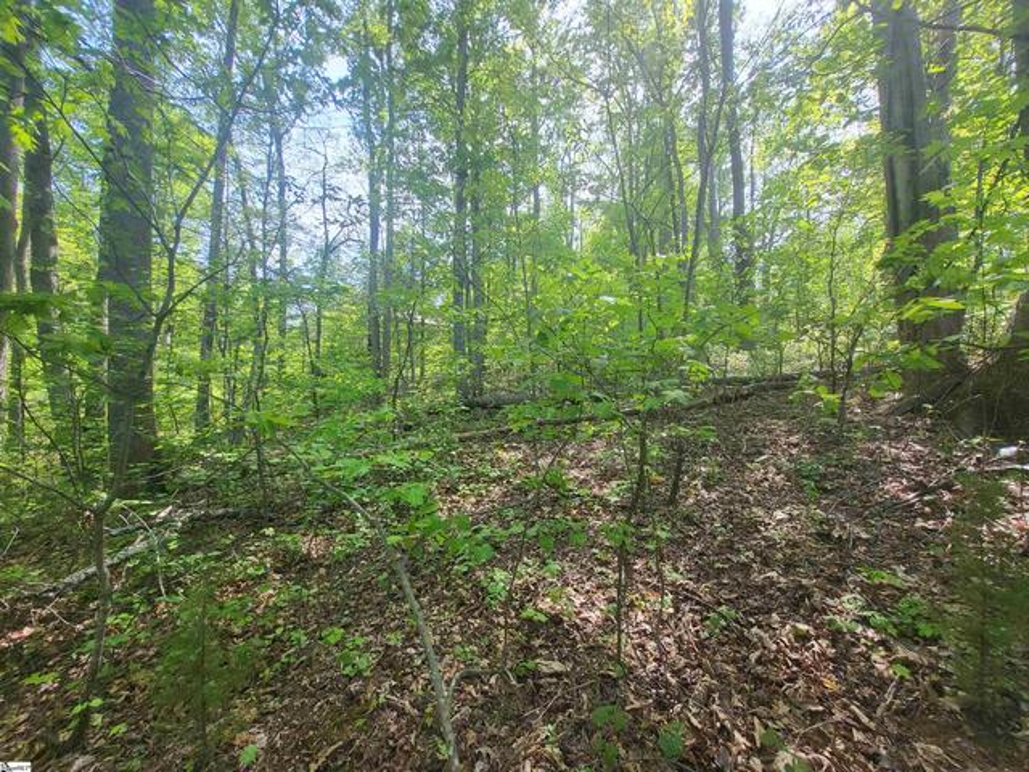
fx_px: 386
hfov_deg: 106.2
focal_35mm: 13
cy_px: 386
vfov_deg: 89.9
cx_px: 514
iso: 32
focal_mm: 1.74
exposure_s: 1/157
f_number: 2.2
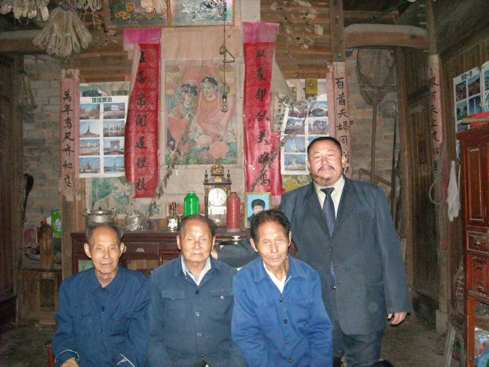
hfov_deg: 52.6
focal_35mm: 35
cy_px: 184
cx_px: 244
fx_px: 494
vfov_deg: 40.7
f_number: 2.8
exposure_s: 1/60
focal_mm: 5.7
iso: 733
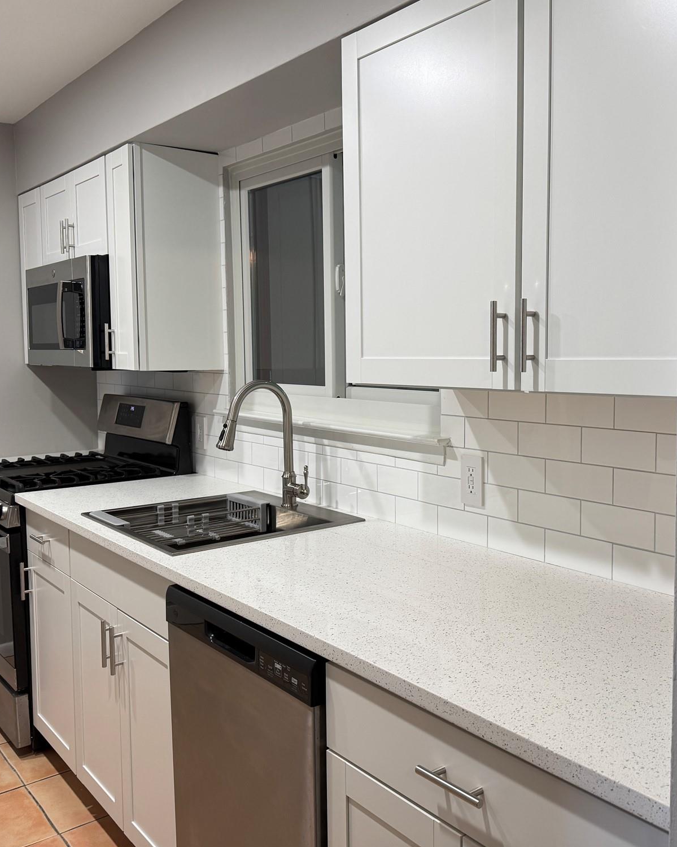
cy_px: 416
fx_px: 802
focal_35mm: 32
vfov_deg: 55.7
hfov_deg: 45.4
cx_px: 425
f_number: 1.78
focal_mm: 6.76
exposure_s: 1/120
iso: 125
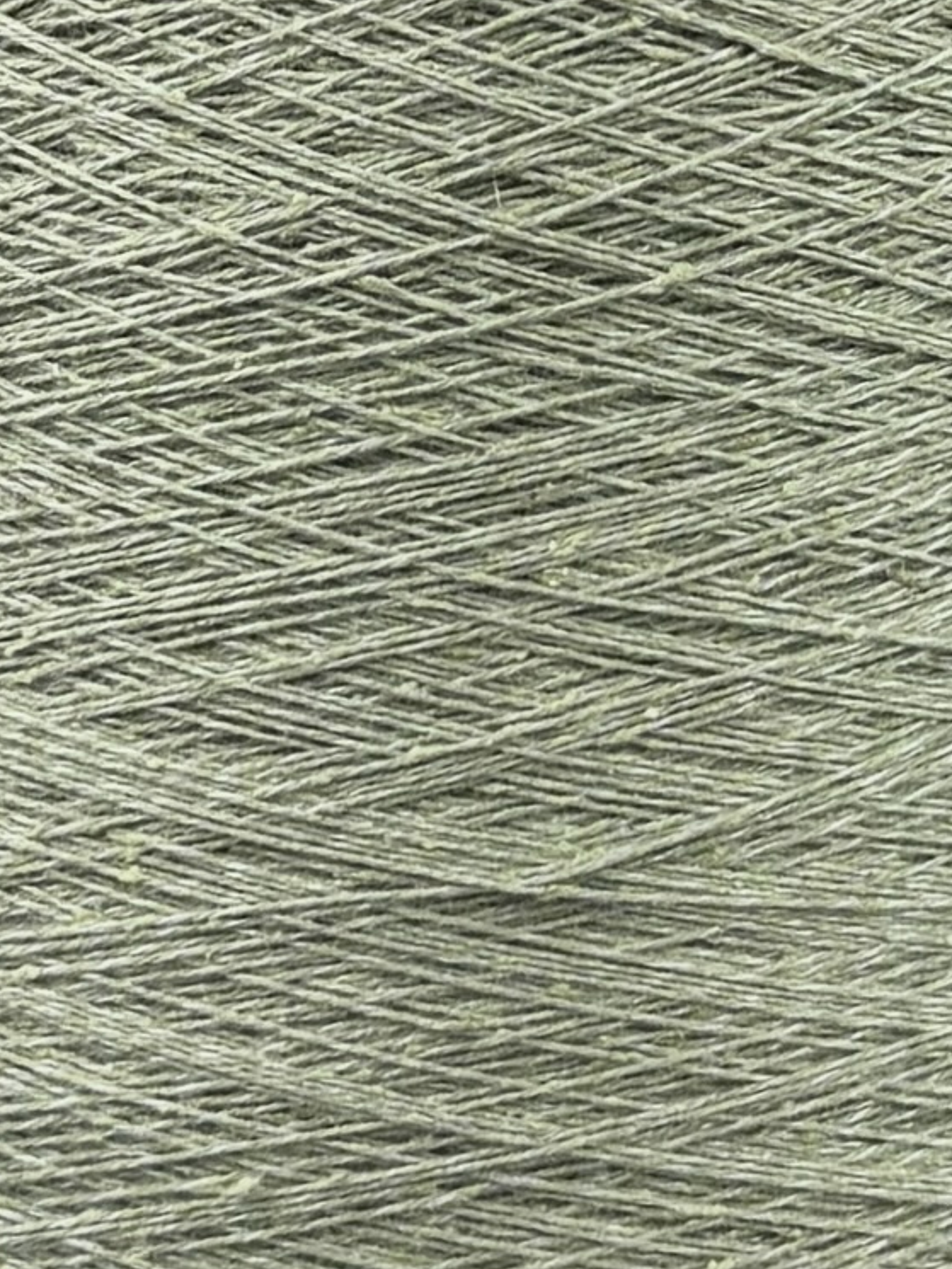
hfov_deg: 22.2
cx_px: 579
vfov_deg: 29.0
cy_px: 330
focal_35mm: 66
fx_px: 2419
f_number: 1.78
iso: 80
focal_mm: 6.76
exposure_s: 1/695
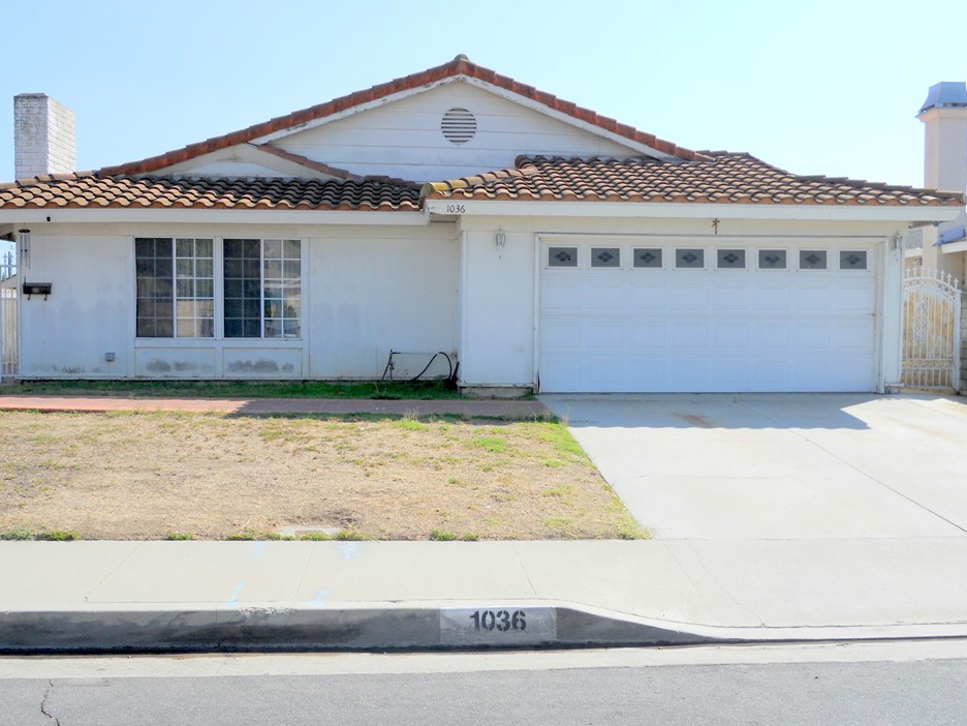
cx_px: 466
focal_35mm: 35
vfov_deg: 40.7
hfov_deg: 52.6
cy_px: 377
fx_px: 978
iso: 80
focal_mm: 5.7
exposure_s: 1/1000
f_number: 2.8
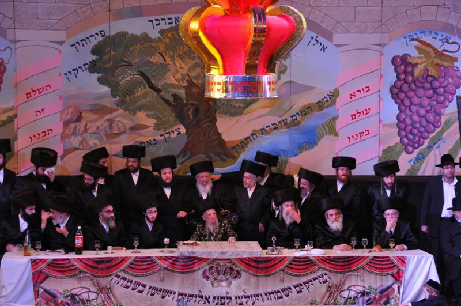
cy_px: 153
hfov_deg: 19.5
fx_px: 1343
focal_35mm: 105
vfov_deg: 13.0
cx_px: 230
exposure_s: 1/30
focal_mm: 70
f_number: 5
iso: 1600
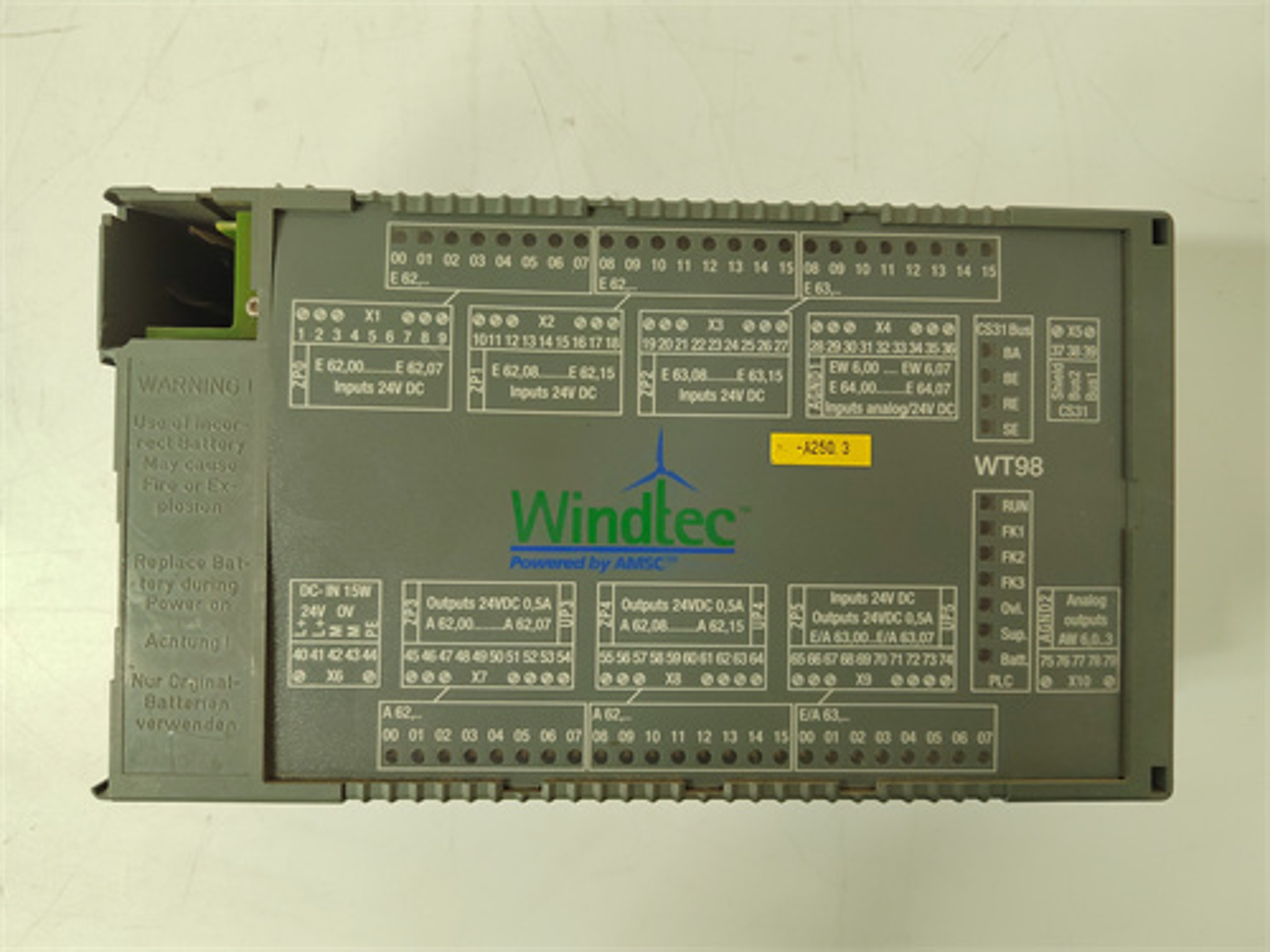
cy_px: 476
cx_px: 635
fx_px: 844
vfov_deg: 58.9
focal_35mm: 23
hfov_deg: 73.9
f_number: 1.9
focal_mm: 5.52
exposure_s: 1/50
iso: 1644
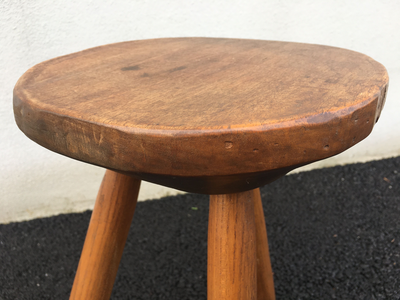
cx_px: 200
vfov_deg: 48.2
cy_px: 150
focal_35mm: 29
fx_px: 335
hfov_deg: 61.7
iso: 25
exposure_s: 1/100
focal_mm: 4.15
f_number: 2.2
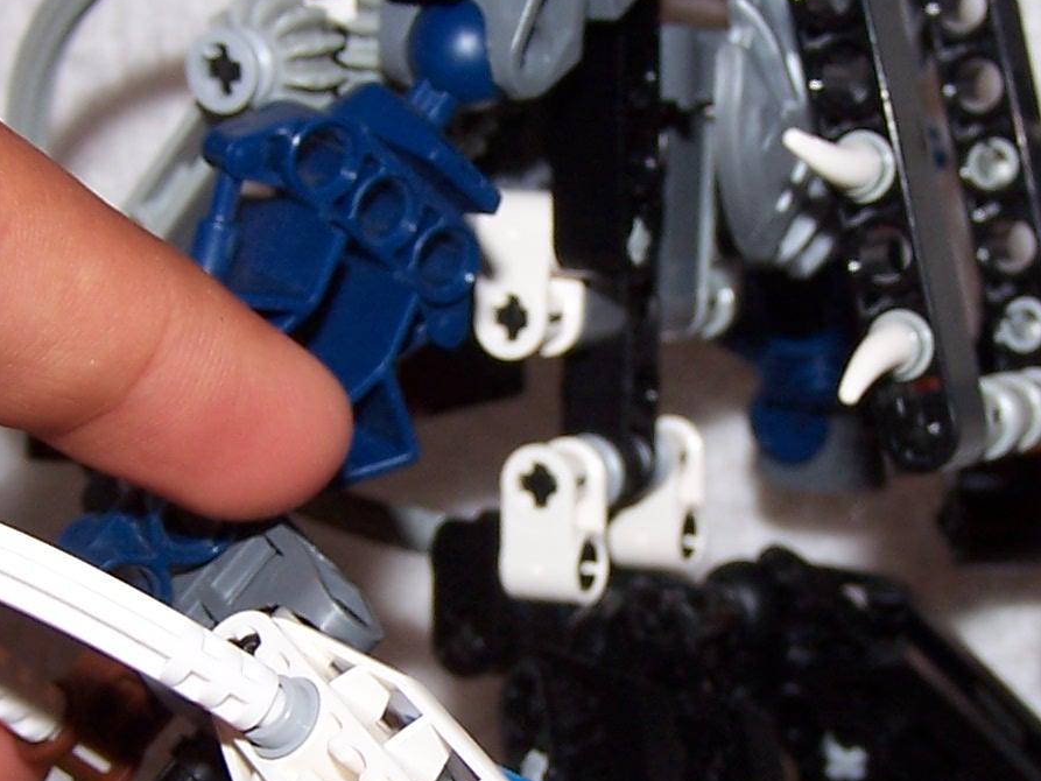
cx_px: 613
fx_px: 2948
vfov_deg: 15.0
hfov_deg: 20.0
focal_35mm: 98
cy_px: 564
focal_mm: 6.3
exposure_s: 1/60
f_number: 2.8
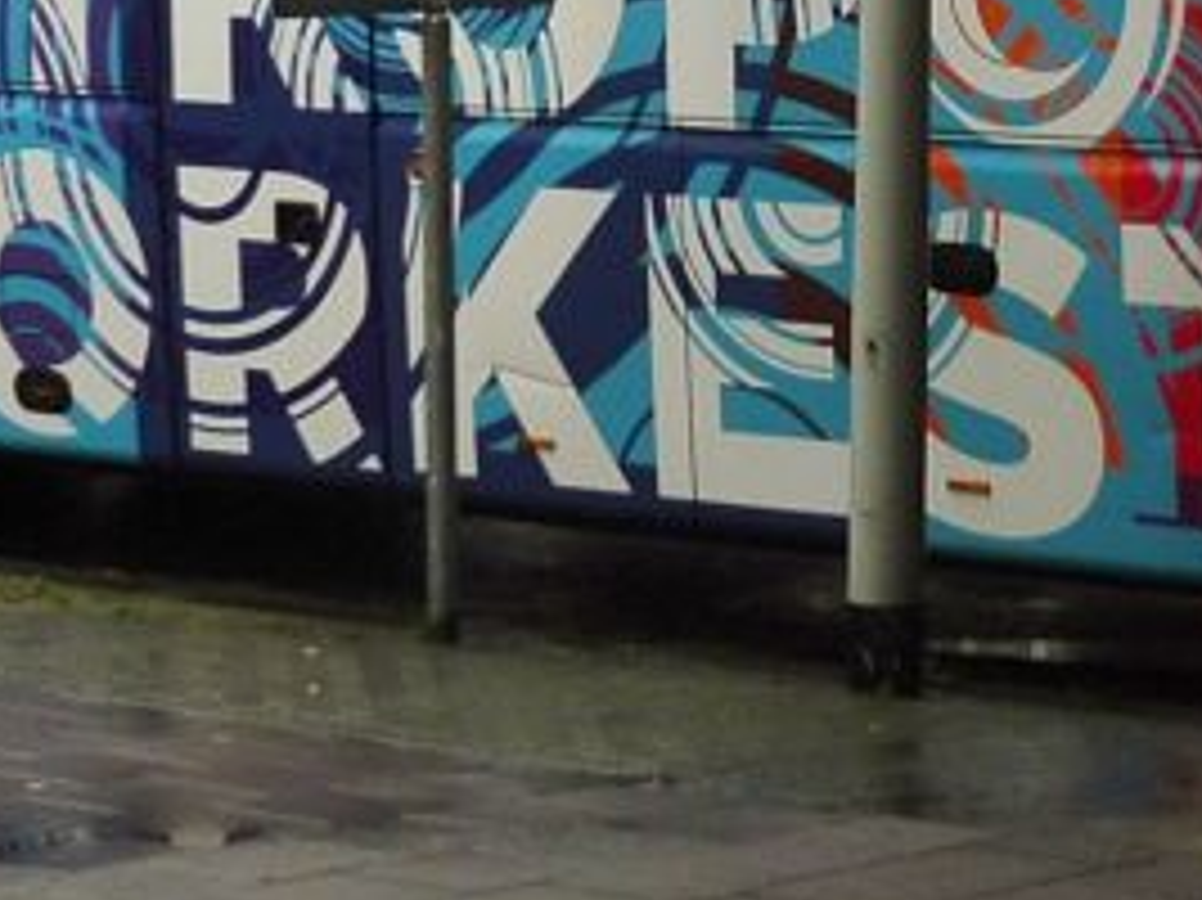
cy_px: -234
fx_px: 5449
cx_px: 905
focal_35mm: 157
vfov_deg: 9.3
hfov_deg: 12.5
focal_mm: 7.4
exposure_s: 1/60
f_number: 3.9
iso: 100
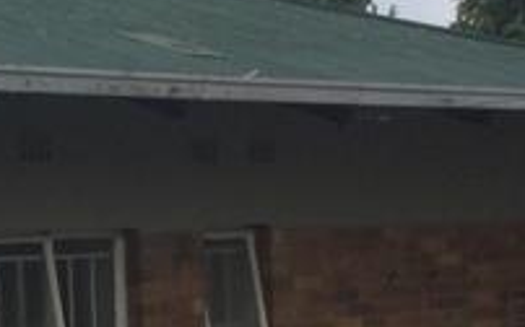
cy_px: 363
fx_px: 1859
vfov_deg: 10.0
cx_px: -120
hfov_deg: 15.4
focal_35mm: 130
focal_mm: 3.3
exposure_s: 1/525
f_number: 2.4
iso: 25
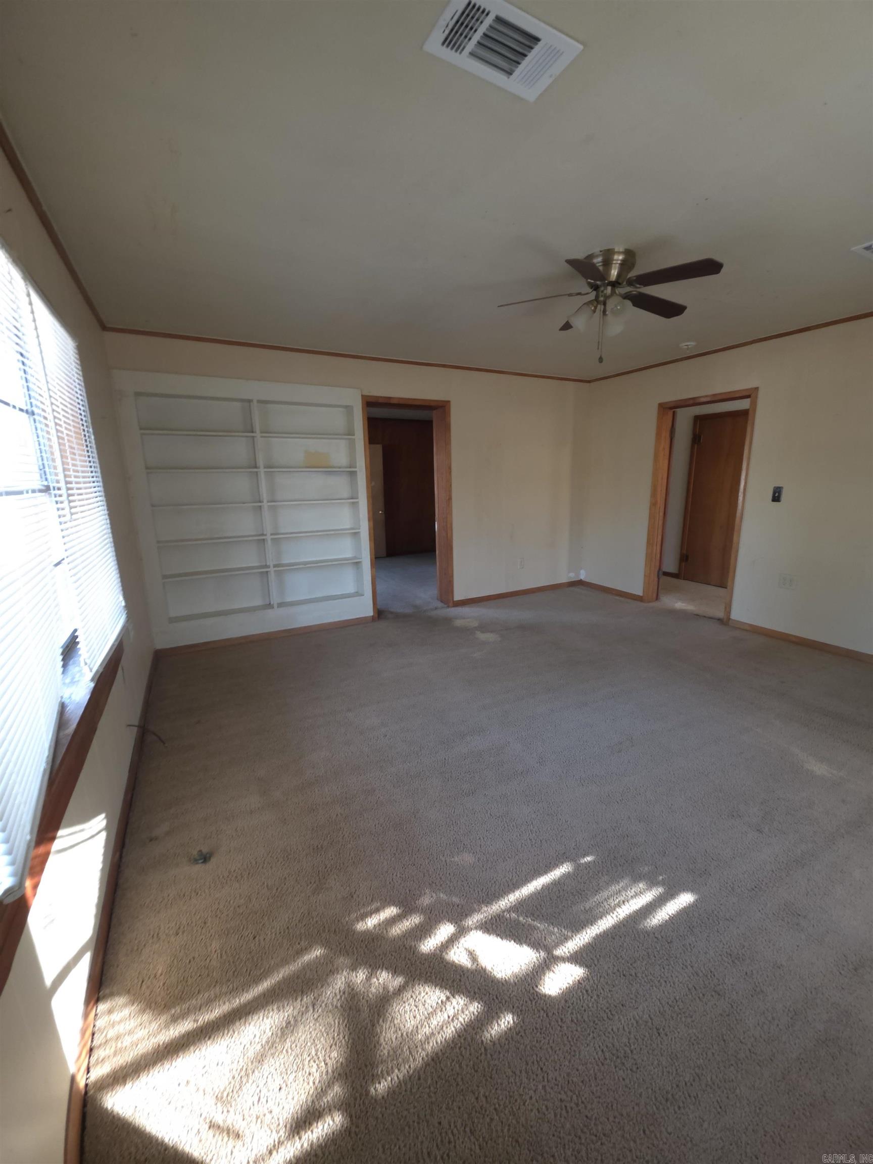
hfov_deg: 89.9
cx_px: 436
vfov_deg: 106.2
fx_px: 437
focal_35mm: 13
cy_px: 582
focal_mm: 2.2
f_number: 1.9
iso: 200
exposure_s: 1/30
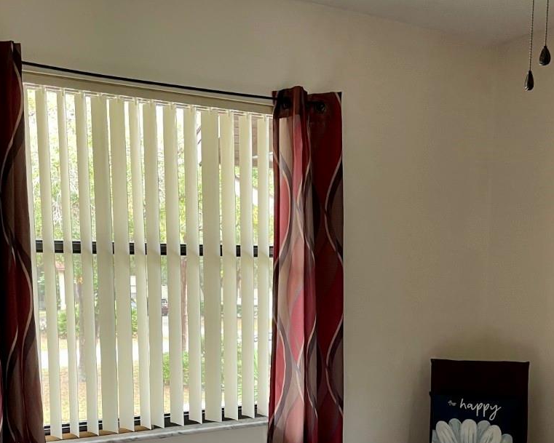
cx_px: 301
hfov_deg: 38.7
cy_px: 380
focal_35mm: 48
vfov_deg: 30.4
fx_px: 787
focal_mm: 4.2
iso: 125
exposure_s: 1/96
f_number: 1.6
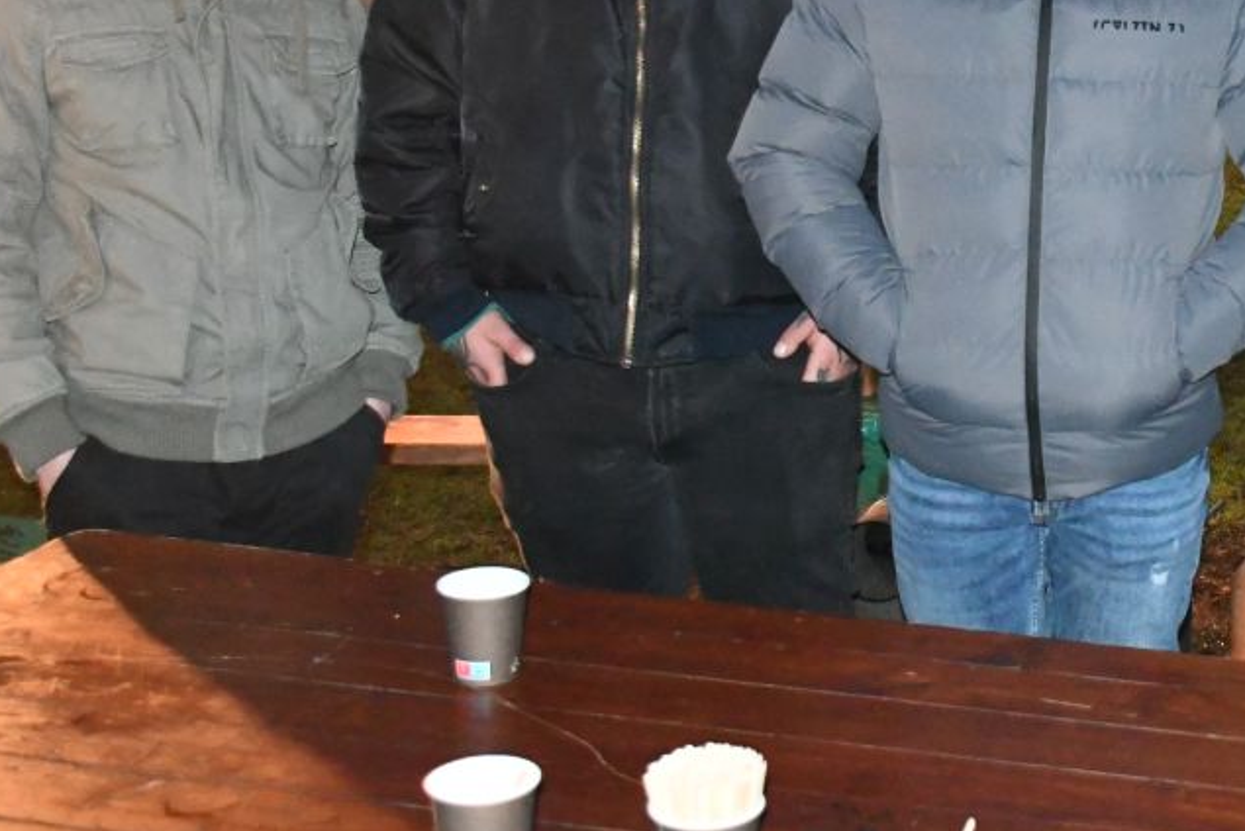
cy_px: 212
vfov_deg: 19.9
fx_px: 2353
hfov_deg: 28.1
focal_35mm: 68
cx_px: 1200
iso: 6400
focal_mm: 20
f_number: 3.5
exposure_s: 1/60
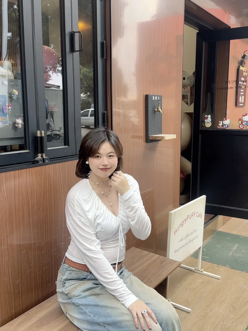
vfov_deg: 51.4
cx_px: 124
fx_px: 344
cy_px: 166
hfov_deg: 39.7
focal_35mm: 36
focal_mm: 6.86
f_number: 1.78
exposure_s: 1/169
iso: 64
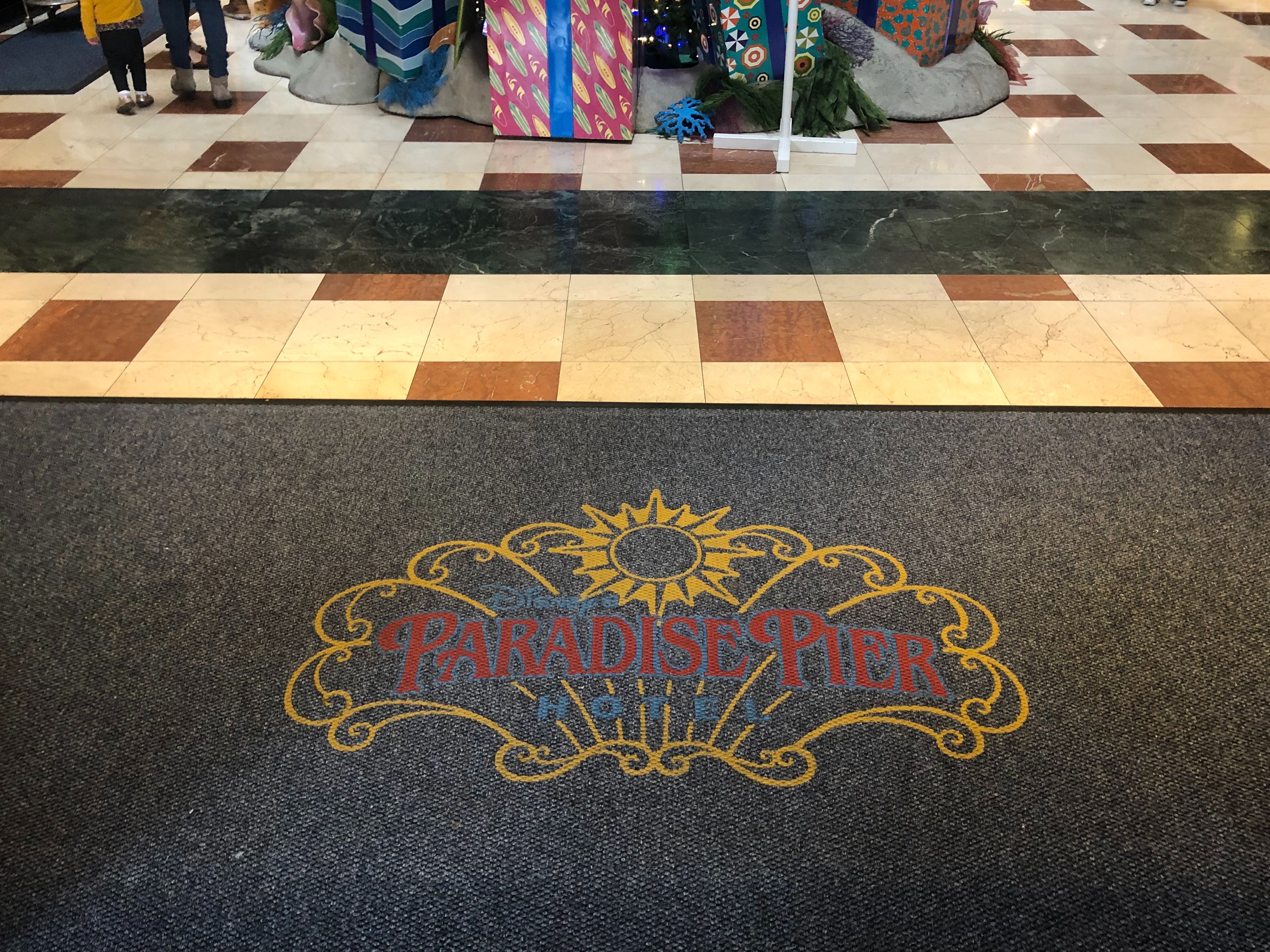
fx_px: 1064
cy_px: 472
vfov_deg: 48.2
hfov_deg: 61.7
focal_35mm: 29
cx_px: 634
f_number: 1.8
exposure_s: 1/15
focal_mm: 4
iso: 64
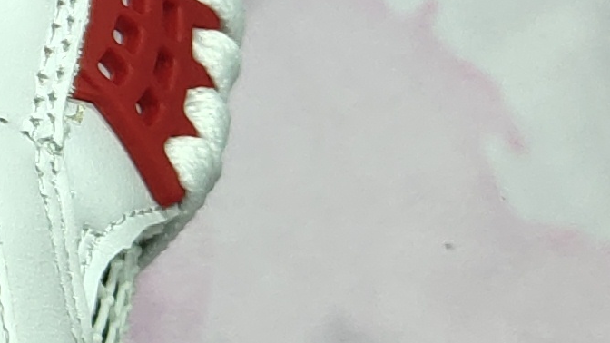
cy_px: 44
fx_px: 3170
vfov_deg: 6.2
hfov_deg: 10.3
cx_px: -536
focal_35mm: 196
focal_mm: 4.35
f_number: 1.79
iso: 75
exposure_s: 1/100
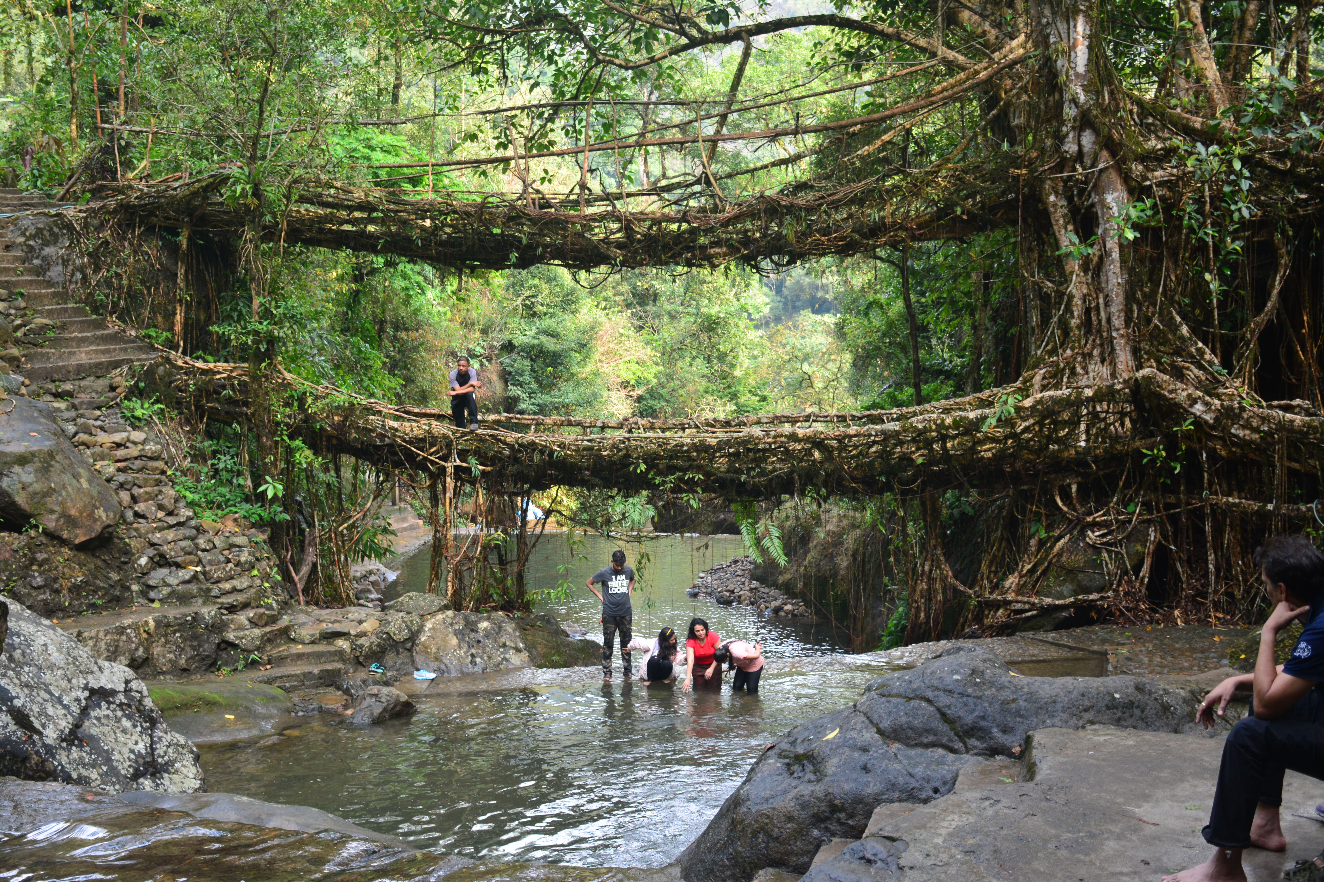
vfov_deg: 29.9
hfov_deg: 43.6
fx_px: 1655
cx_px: 662
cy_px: 441
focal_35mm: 45
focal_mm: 30
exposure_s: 1/160
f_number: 4.5
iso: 400
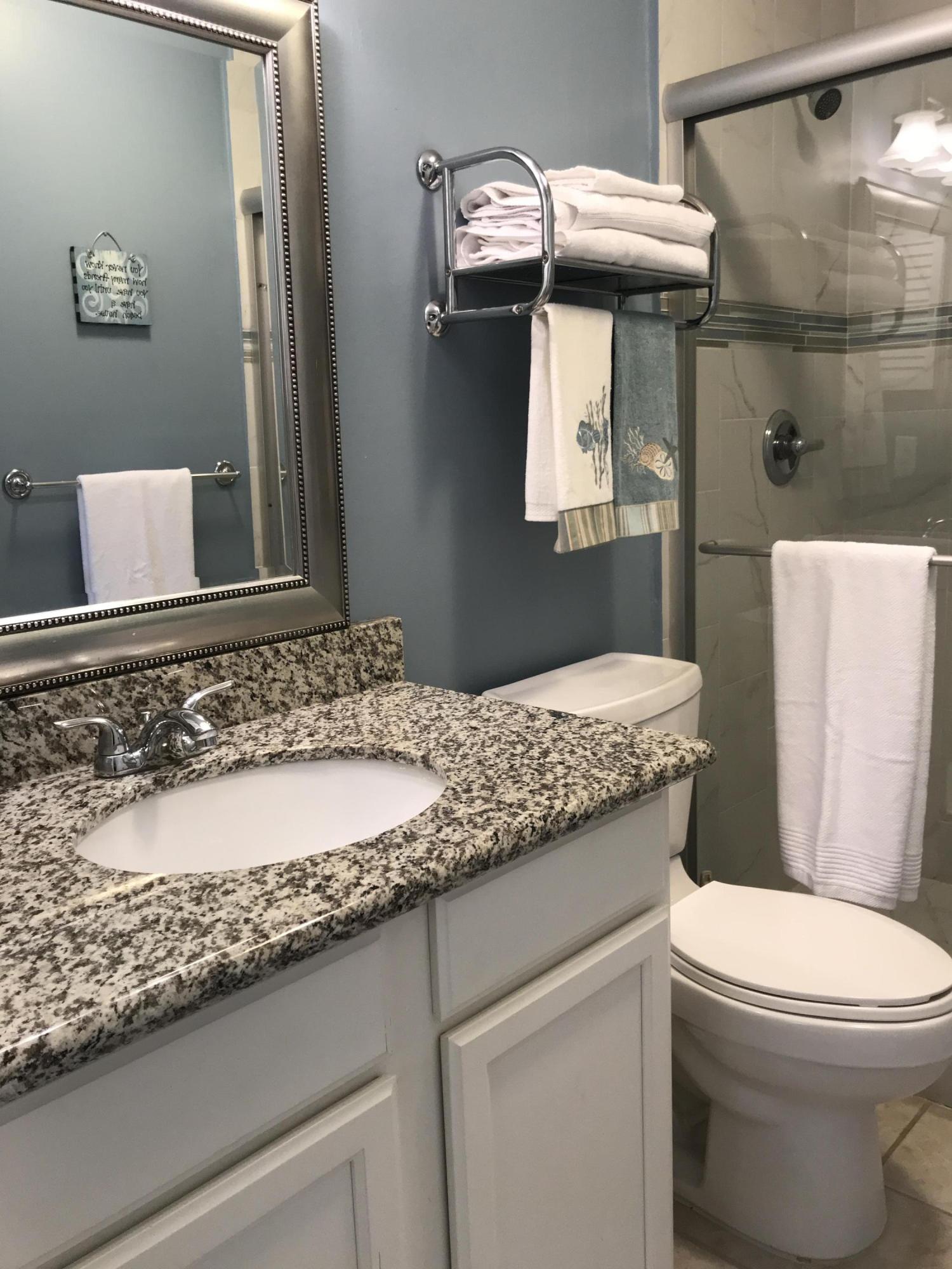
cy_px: 634
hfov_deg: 49.7
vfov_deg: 63.4
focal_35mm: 28
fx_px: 1027
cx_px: 476
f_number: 1.8
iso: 50
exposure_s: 1/30
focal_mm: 3.99
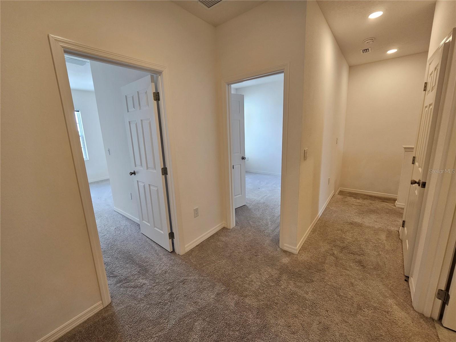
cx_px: 228
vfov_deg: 89.9
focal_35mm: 13
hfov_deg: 106.2
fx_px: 171
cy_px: 171
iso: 100
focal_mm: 2.2
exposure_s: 1/60
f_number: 2.2
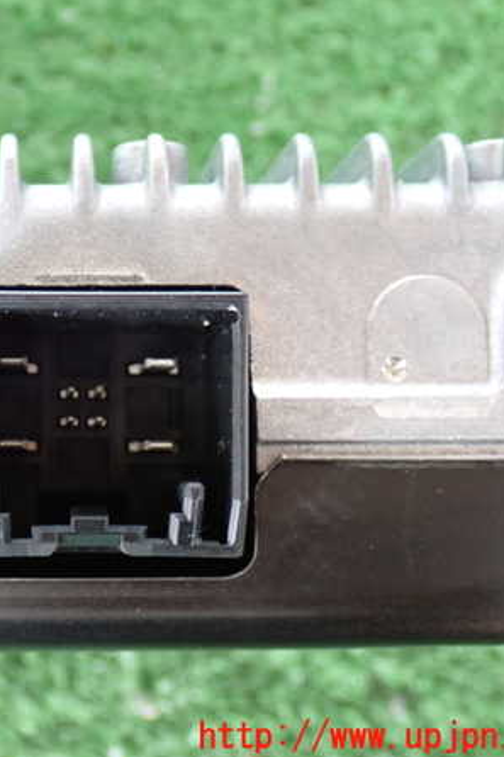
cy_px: 377
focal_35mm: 70
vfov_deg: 28.9
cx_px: 73
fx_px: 1471
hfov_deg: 19.2
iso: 800
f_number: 3.2
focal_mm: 9.01
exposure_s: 1/25
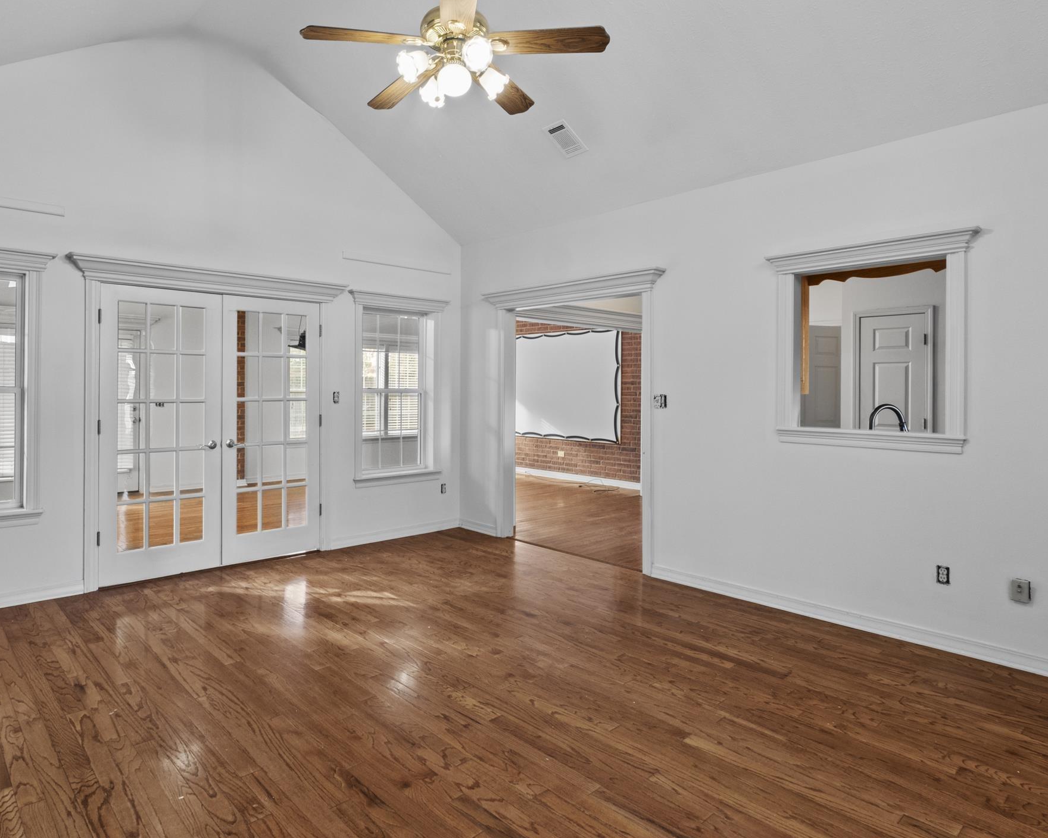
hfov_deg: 80.1
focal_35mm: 20
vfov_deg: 68.0
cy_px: 382
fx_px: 620
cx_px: 463
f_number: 9
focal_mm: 10
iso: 400
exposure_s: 2
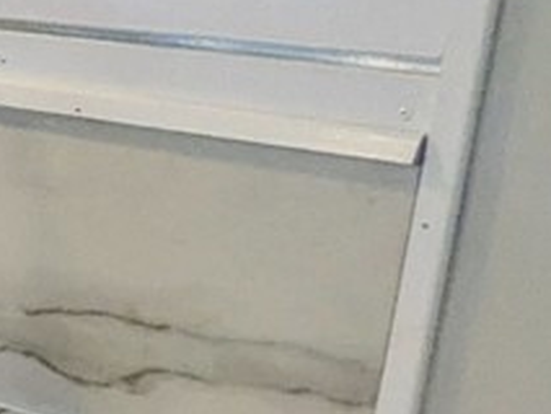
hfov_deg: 11.2
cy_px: 246
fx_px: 1720
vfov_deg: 13.7
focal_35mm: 108
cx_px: -1098
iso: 48
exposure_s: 1/60
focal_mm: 2.35
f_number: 2.2
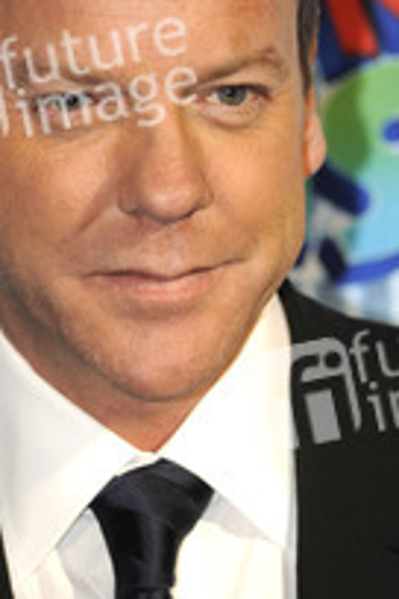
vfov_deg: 5.0
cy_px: 235
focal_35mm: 411
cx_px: 132
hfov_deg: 3.3
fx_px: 6832
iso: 800
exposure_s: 1/160
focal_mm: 210
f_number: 5.6
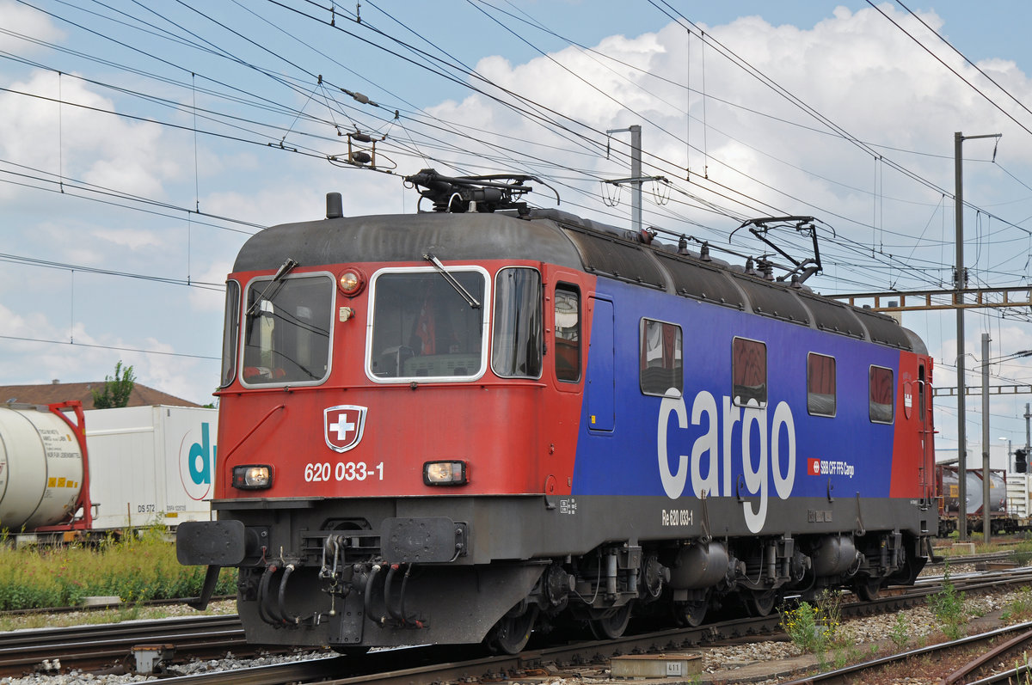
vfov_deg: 14.7
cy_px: 342
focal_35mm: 93
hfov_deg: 21.9
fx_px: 2663
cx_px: 516
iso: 250
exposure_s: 1/1000
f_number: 5.6
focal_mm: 62
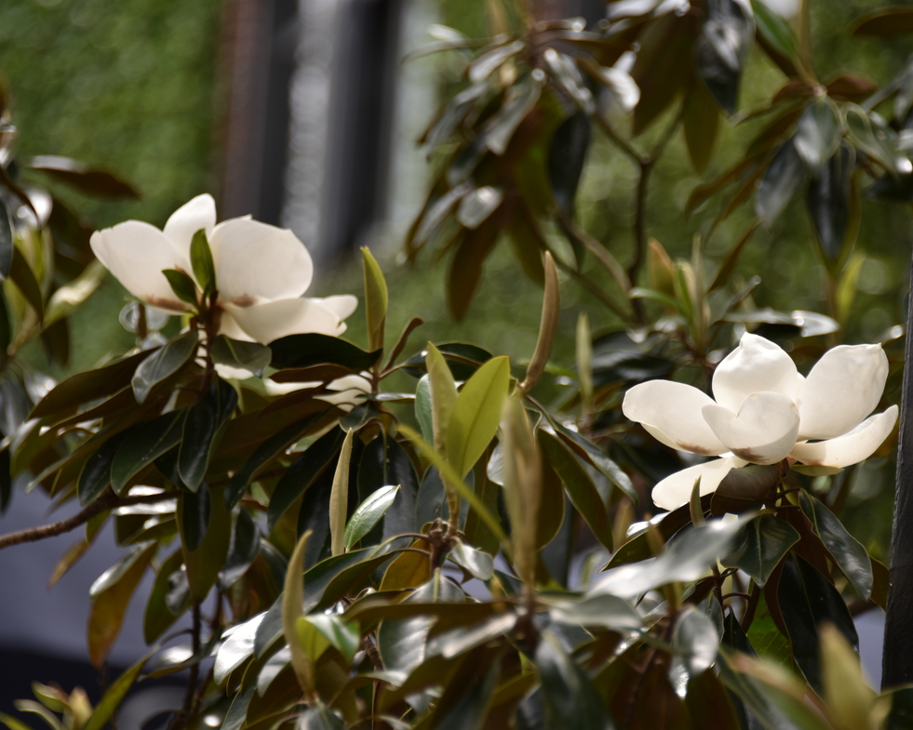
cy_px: 383
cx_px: 448
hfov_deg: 7.9
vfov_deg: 6.3
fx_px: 6621
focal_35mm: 245
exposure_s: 1/400
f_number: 5.6
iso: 250
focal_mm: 200
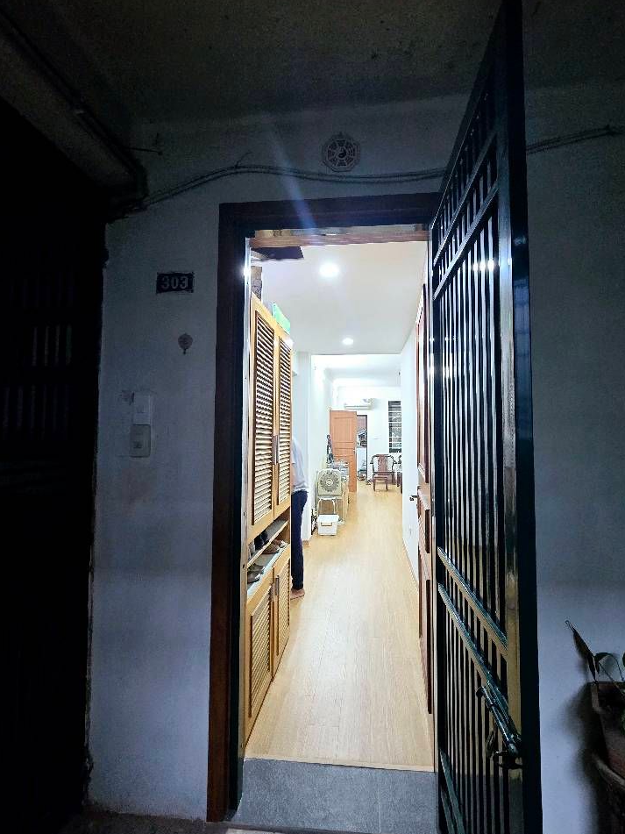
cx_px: 332
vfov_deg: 102.1
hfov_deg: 85.6
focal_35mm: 14
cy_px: 412
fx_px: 337
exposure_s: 1/50
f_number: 2.2
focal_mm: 2.2
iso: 500
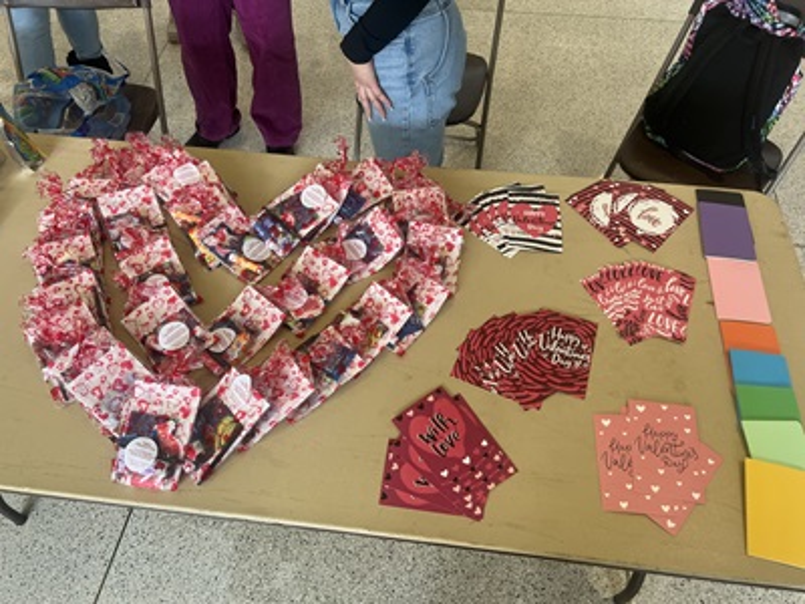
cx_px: 402
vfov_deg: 53.1
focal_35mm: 26
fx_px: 605
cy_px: 302
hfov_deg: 67.3
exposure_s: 1/120
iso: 100
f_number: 1.5
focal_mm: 5.7
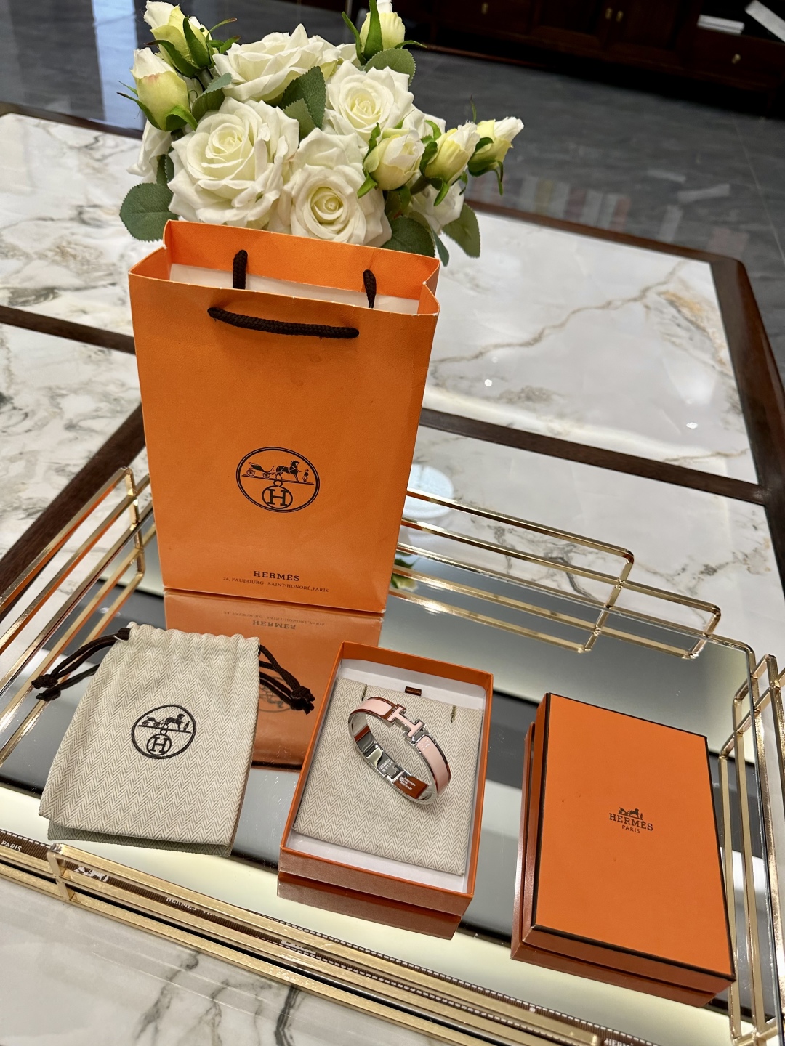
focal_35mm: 24
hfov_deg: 56.8
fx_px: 726
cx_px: 392
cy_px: 523
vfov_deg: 71.6
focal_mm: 6.86
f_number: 1.78
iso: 160
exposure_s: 1/100
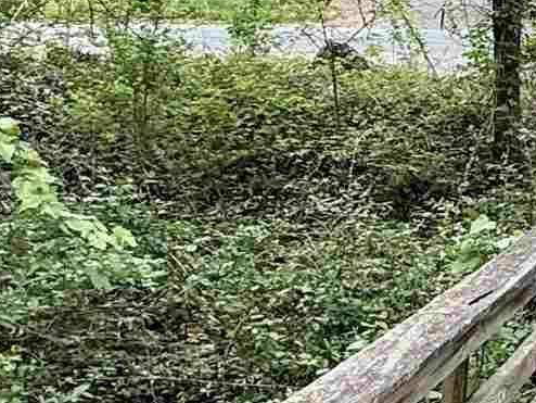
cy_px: 28
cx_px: 844
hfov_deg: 19.2
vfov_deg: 16.7
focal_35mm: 87
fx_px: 1348
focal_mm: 2.22
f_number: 2.2
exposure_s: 1/126
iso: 64
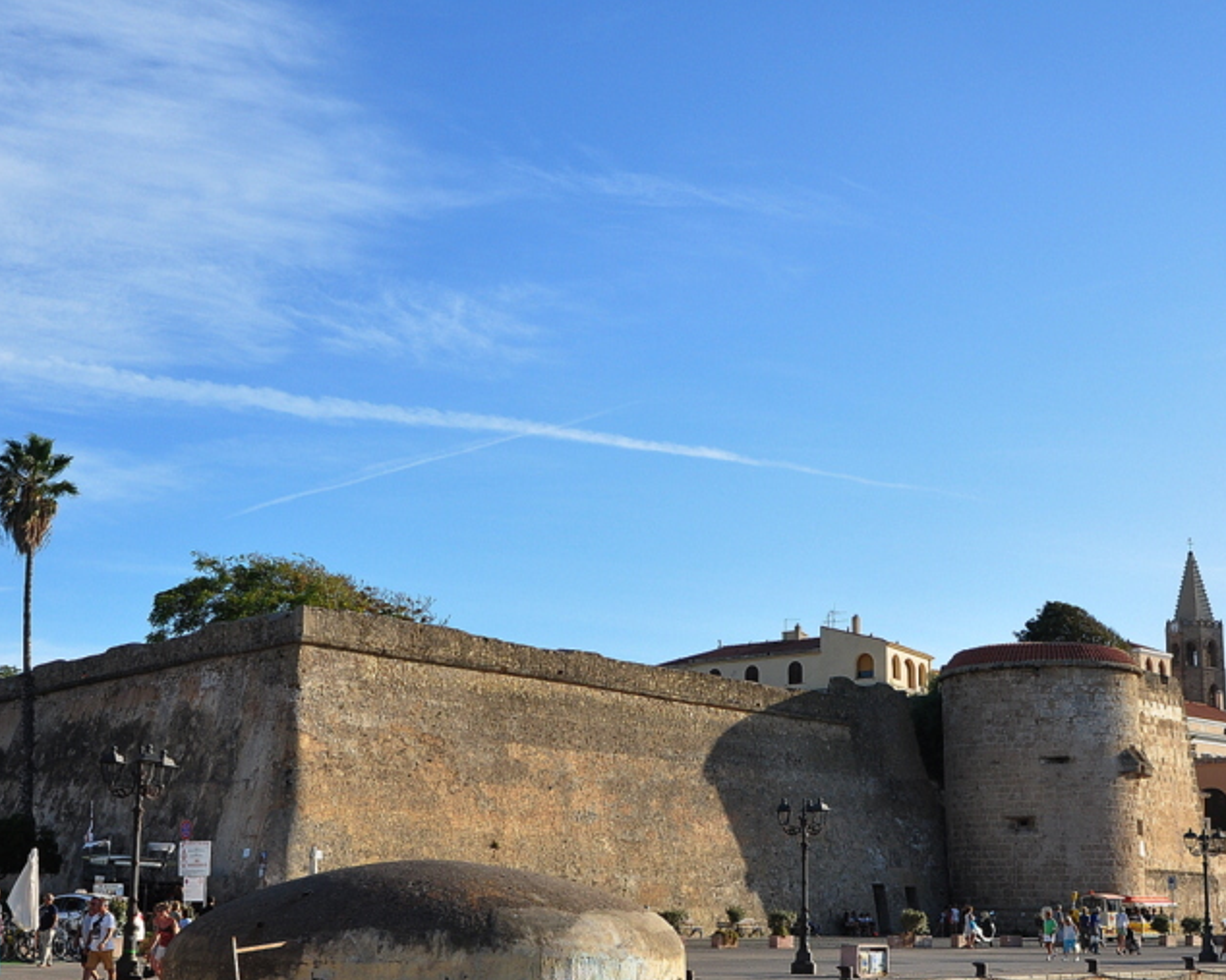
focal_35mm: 50
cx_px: 584
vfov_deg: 30.1
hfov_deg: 37.3
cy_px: 607
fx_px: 1814
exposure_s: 1/400
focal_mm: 22
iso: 400
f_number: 10
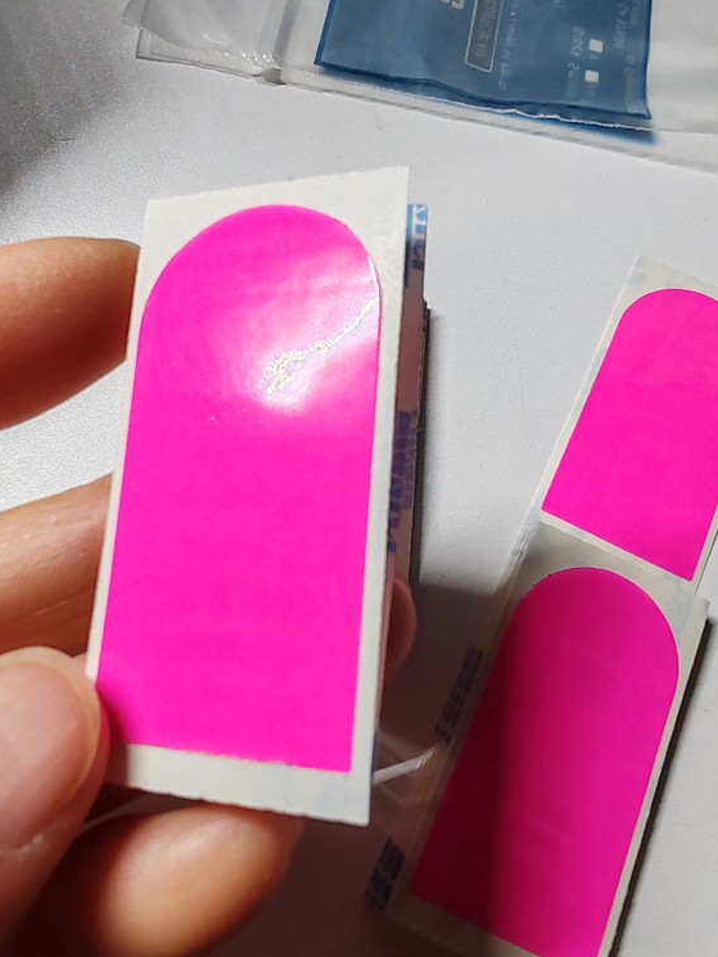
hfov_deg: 48.2
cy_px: 502
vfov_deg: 61.6
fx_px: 802
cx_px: 339
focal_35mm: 29
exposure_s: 1/33
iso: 160
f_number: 2.2
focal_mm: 1.96
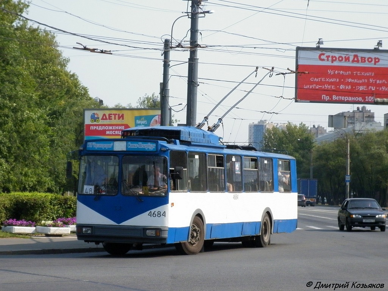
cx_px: 194
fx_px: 1199
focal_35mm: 107
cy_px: 146
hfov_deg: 18.4
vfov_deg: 13.8
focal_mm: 19.2
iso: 160
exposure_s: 1/500
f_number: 6.1
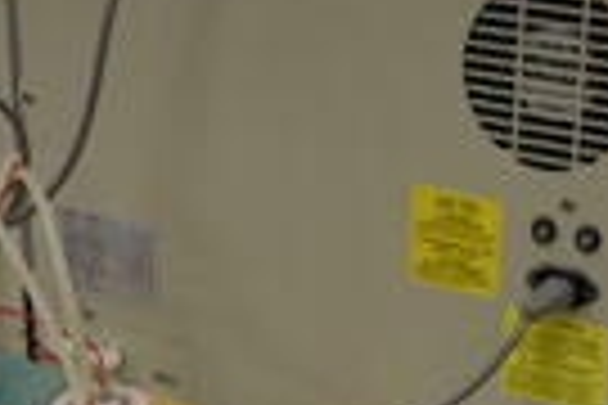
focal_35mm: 122
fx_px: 2060
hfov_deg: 16.5
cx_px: 32
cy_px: 850
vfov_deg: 10.2
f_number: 3.5
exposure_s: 1/30
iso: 200
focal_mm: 18
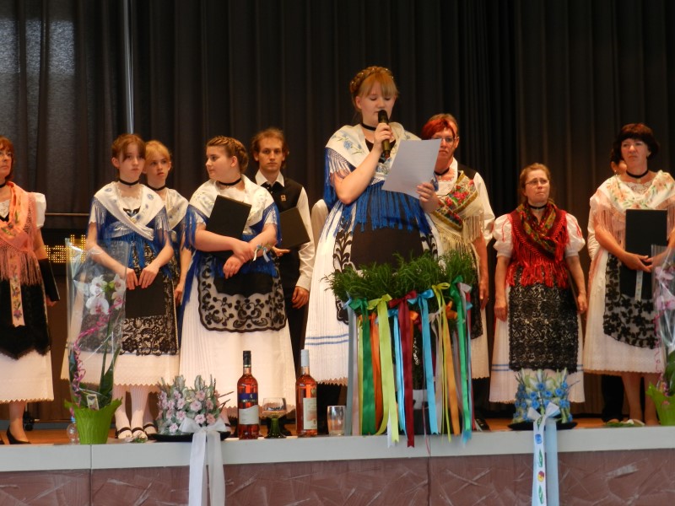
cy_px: 253
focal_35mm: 84
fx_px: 1638
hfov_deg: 23.3
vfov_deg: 17.6
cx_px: 338
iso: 200
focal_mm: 14.9
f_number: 4.4
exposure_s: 1/30
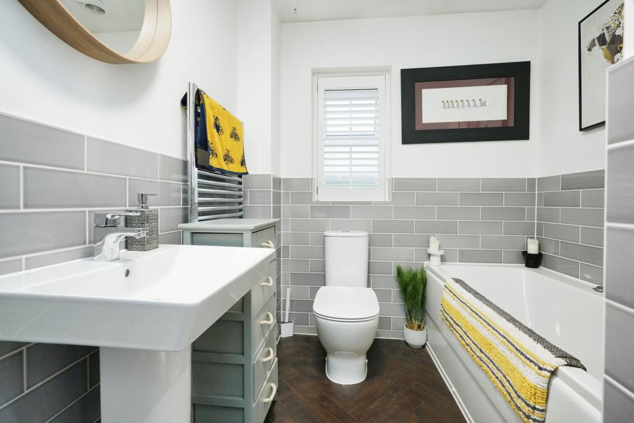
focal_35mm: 16
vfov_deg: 73.8
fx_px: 282
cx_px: 317
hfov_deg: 96.7
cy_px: 212
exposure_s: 1/40
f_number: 7.1
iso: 2000
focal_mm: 16
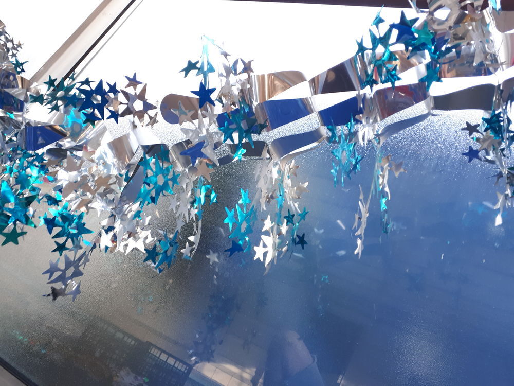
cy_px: 193
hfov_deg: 65.3
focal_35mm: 27
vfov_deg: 51.4
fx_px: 401
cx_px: 257
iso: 64
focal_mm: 3.6
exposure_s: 1/33
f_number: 1.9
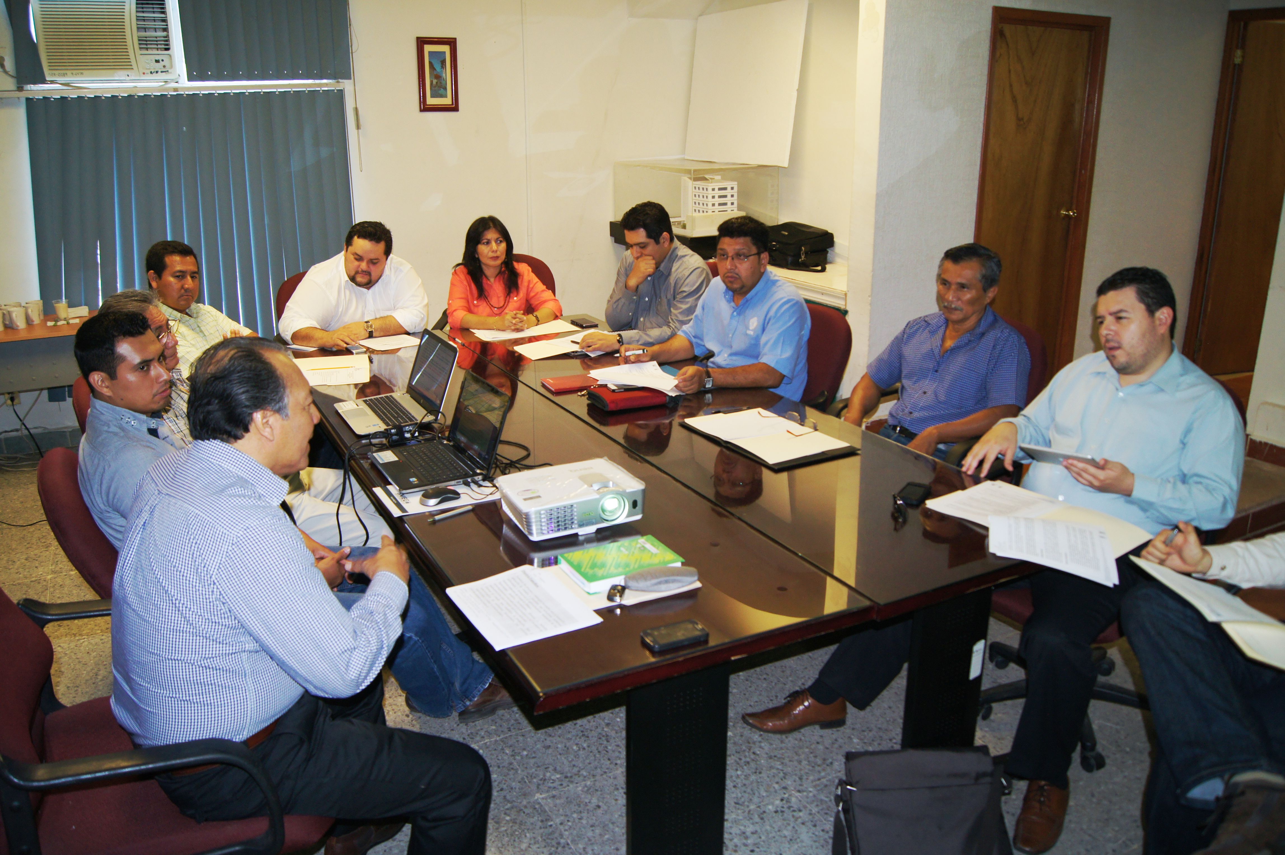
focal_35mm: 27
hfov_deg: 67.4
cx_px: 642
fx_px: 963
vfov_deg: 47.9
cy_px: 428
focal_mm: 18
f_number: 3.5
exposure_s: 1/60
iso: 320
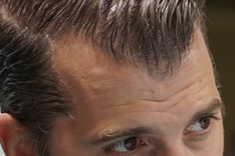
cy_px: 302
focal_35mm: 464
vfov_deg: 2.9
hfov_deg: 4.4
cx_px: 501
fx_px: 3029
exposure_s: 1/160
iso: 320
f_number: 4
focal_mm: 85
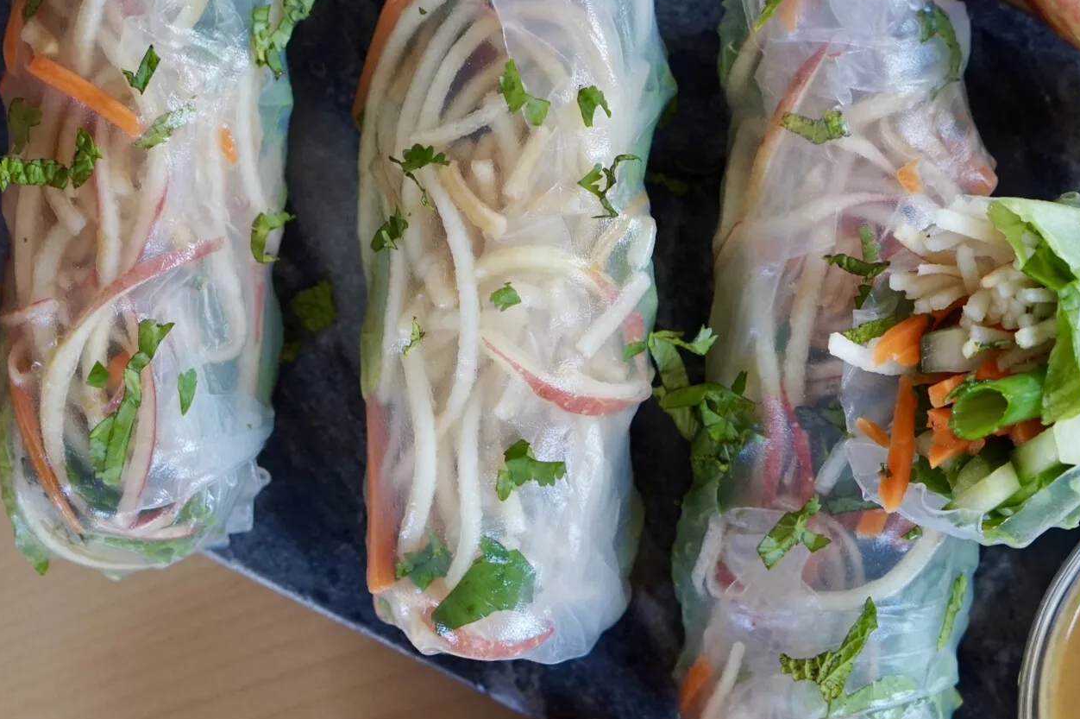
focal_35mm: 115
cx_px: 618
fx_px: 3448
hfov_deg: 17.8
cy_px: 248
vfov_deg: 11.9
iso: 800
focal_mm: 50
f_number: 4
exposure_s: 1/160
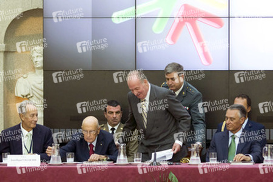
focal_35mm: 172
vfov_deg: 8.0
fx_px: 1304
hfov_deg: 11.9
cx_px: 136
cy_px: 91
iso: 800
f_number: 4
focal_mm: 86
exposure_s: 1/250
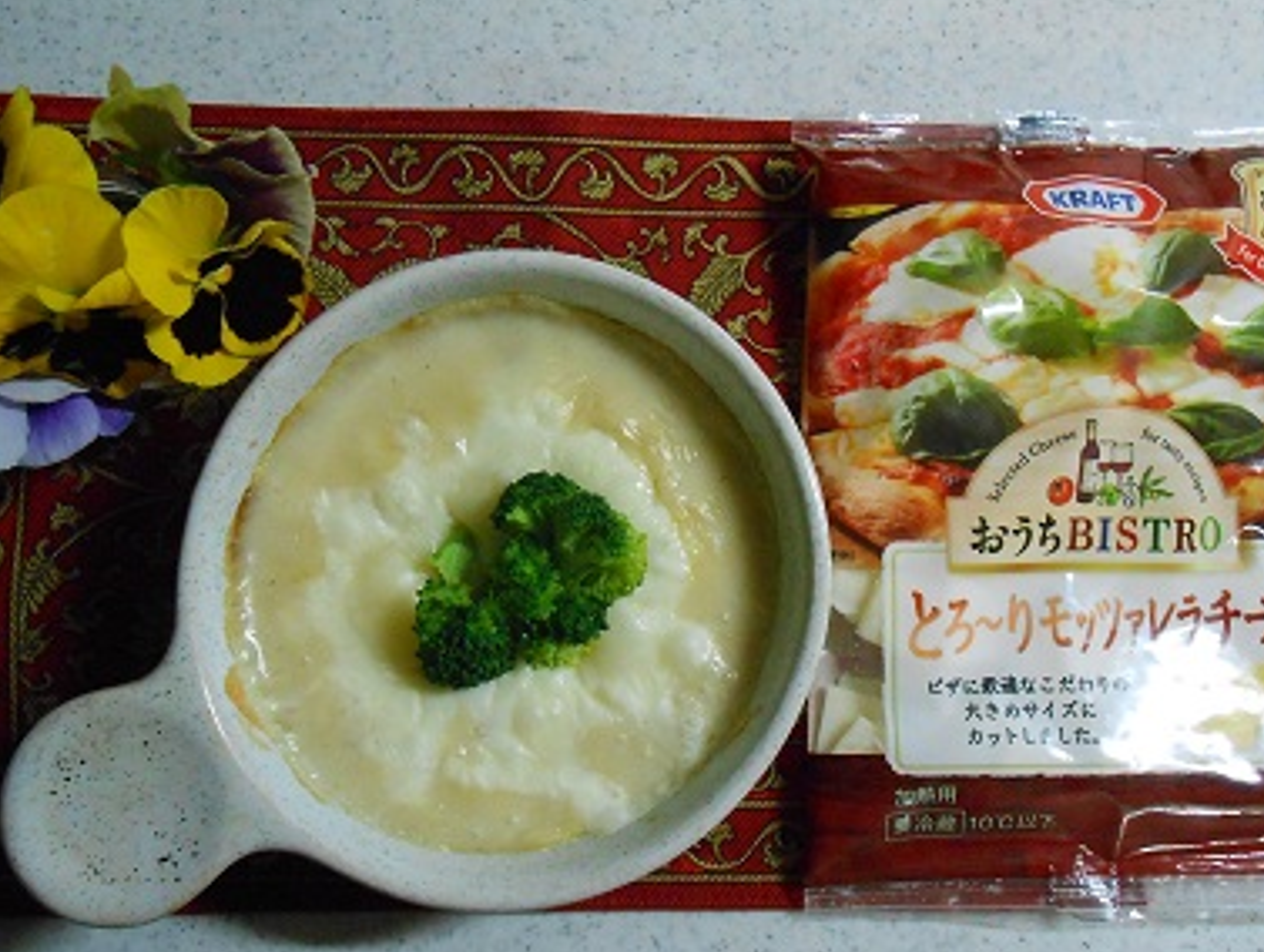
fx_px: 1207
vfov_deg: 43.1
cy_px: 489
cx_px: 625
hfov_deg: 55.3
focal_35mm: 33
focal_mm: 5.3
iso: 800
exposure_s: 1/25
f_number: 3.8
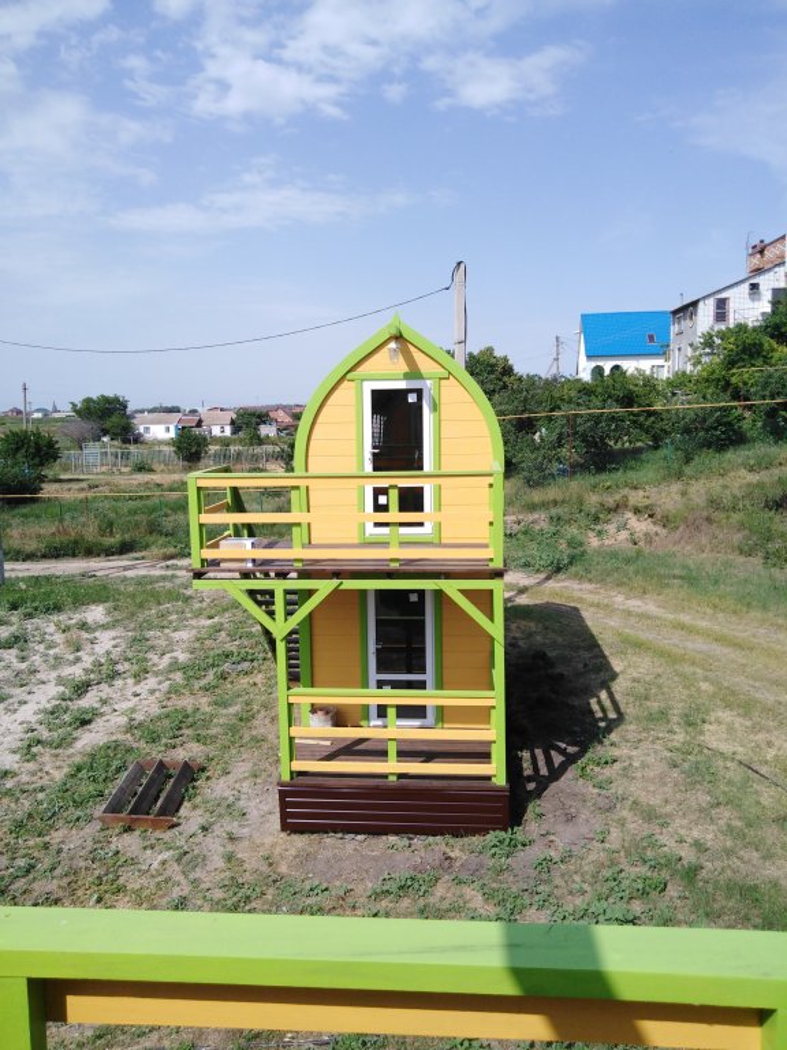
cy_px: 525
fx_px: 788
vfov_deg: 67.3
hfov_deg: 53.1
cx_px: 394
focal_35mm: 26
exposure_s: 1/1267
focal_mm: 3.46
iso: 100
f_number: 2.2
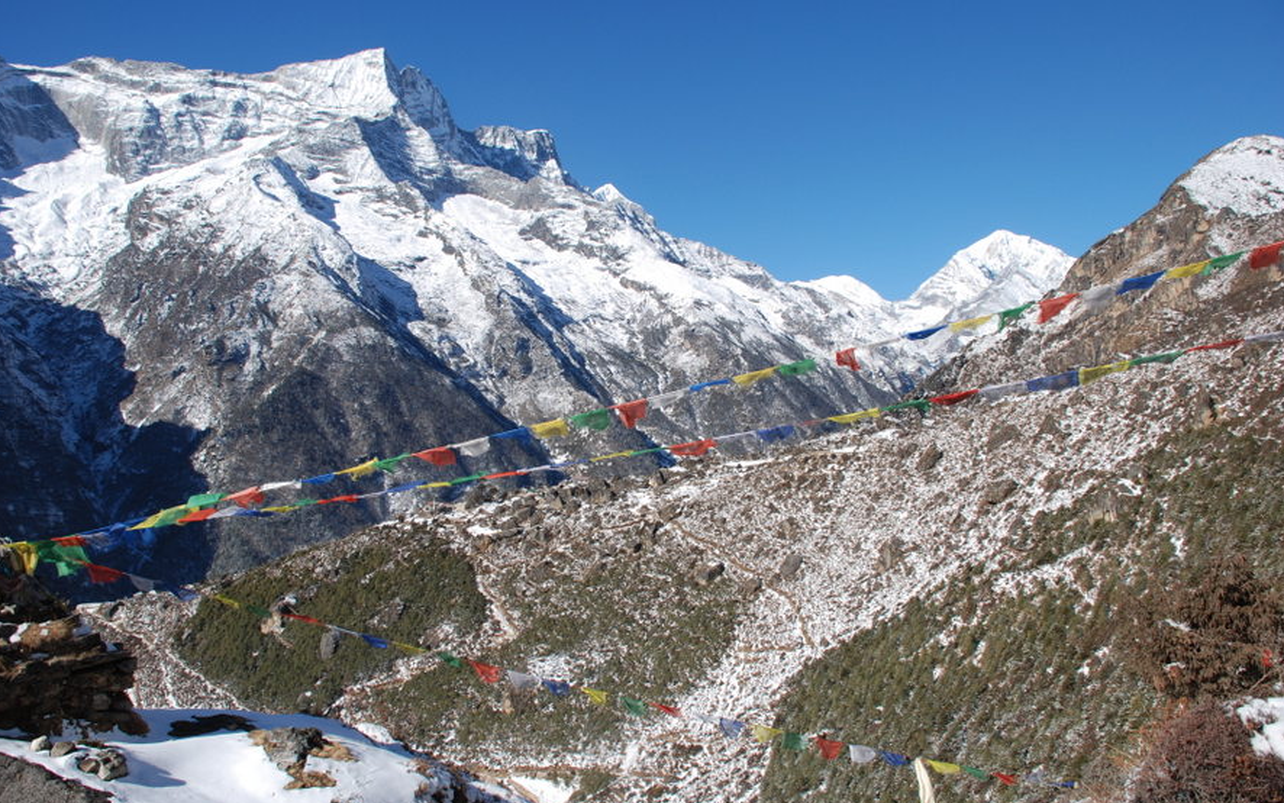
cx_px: 645
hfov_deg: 66.5
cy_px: 425
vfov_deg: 44.5
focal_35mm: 28
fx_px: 980
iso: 100
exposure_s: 1/250
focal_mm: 18
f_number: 8
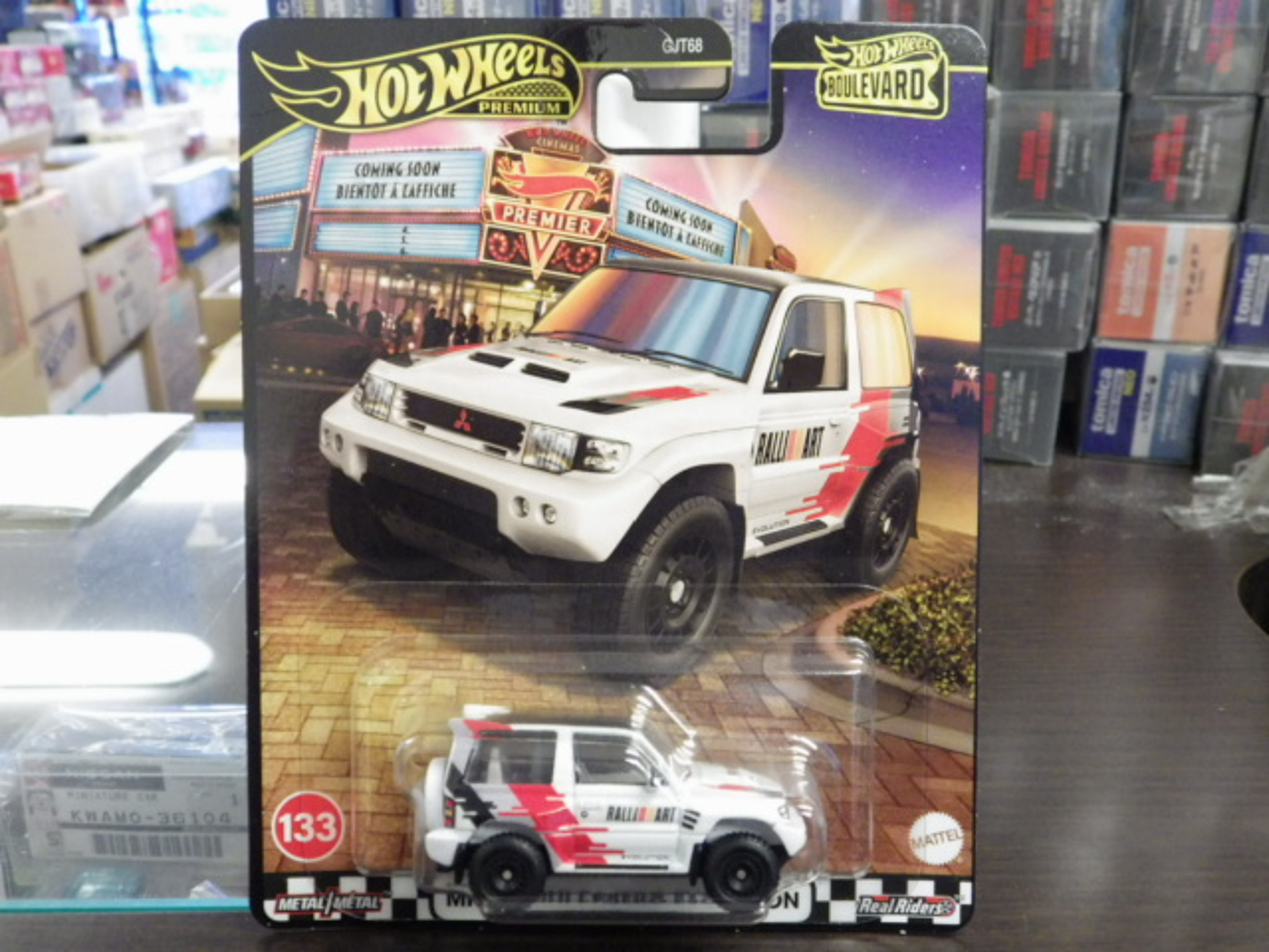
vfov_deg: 41.8
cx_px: 634
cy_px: 476
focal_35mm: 34
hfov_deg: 54.0
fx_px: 1246
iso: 800
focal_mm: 6.2
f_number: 3.4
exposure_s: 1/40
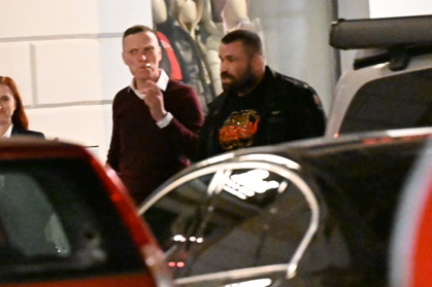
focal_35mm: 494
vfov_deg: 2.8
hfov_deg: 4.2
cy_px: 180
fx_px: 5925
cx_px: 201
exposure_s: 1/125
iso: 32000
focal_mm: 200
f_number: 2.8
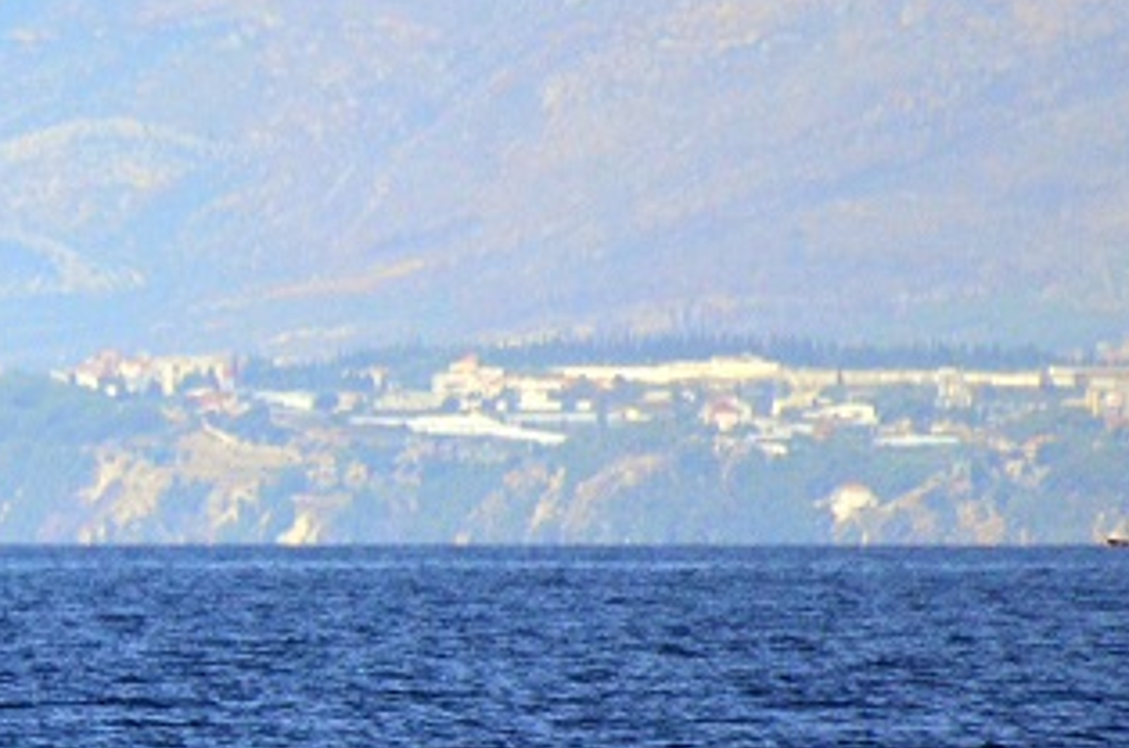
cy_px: 539
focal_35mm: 1434
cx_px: -539
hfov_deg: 1.4
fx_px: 44880
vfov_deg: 1.0
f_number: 5.6
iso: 1600
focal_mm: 300
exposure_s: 1/8000
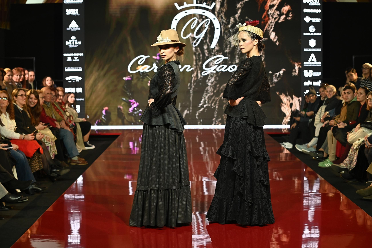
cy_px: 124
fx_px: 723
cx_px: 186
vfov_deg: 19.4
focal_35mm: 70
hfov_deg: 28.9
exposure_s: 1/160
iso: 1600
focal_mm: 70
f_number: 4.5
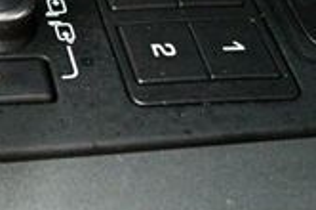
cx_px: -93
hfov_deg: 16.7
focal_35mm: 116
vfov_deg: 11.7
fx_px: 1016
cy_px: 21
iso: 9000
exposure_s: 1/60
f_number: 3.8
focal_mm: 20
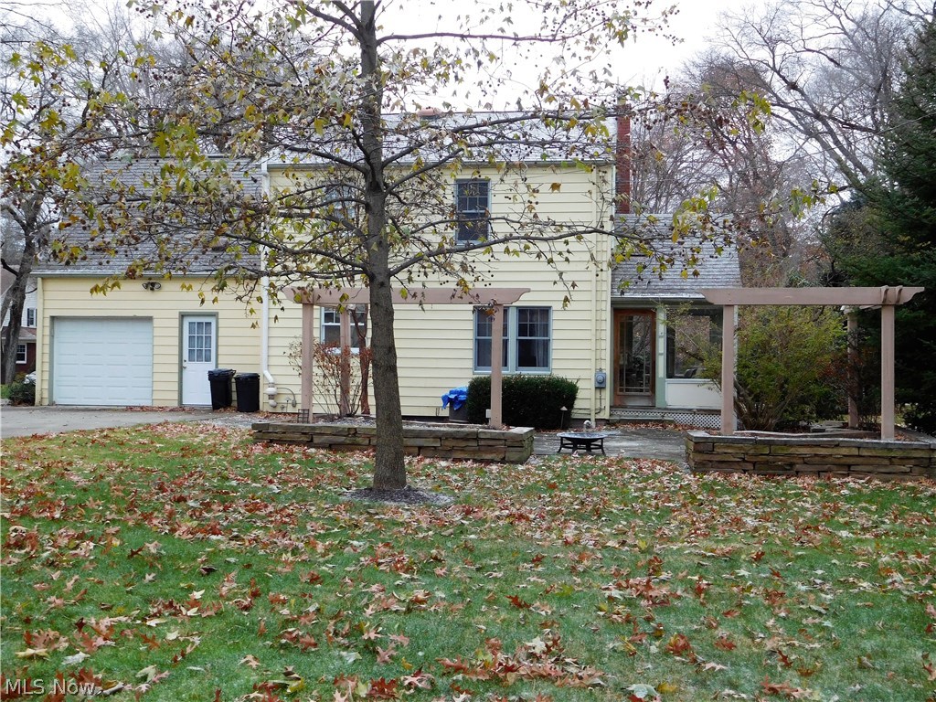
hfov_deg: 46.8
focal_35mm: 40
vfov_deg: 36.0
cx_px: 468
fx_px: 1082
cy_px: 351
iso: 200
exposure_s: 1/30
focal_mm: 7.1
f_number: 3.9
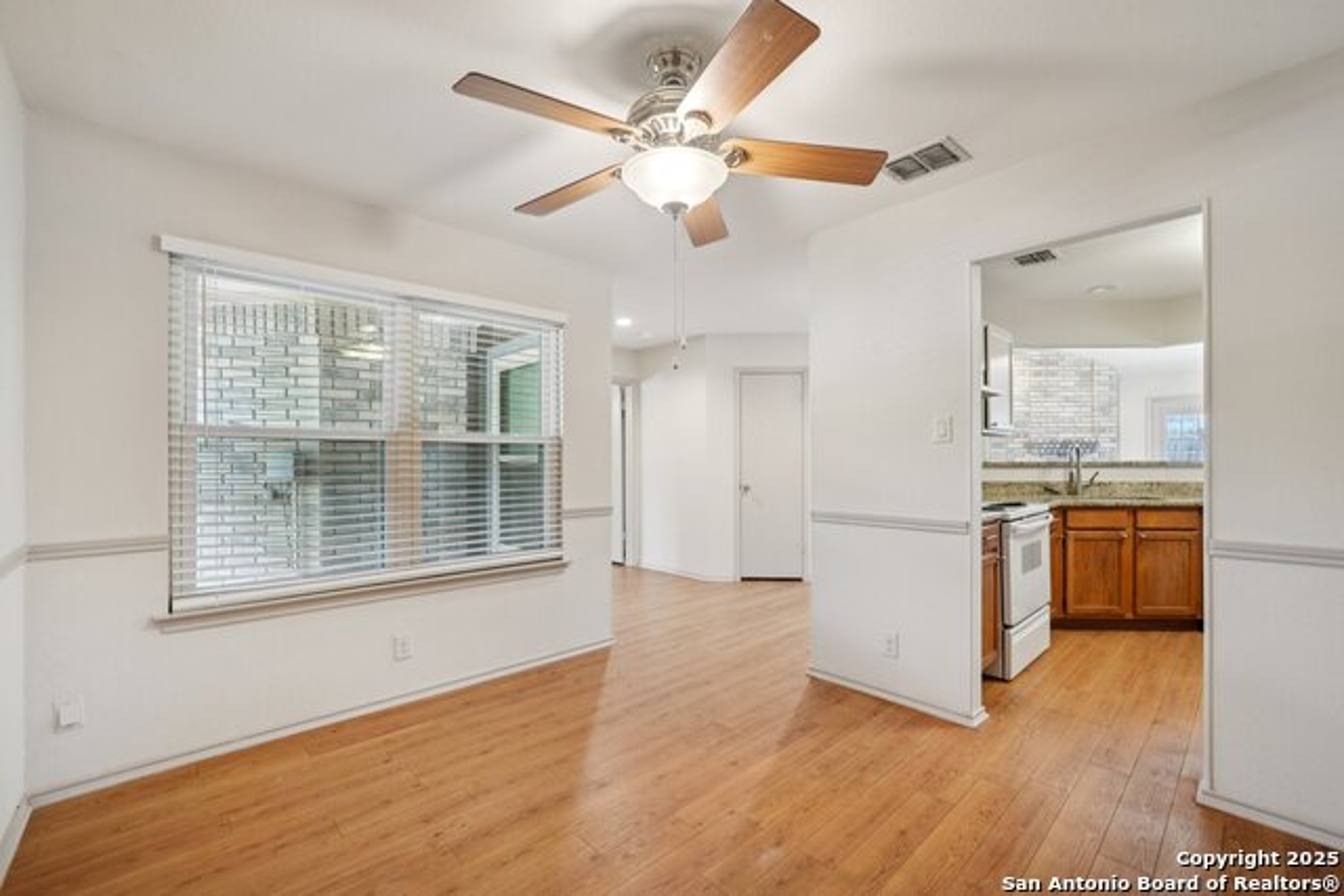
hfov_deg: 104.2
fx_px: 523
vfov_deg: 81.2
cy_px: 448
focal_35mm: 14
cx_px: 672
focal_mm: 14
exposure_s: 1/15
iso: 800
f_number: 8
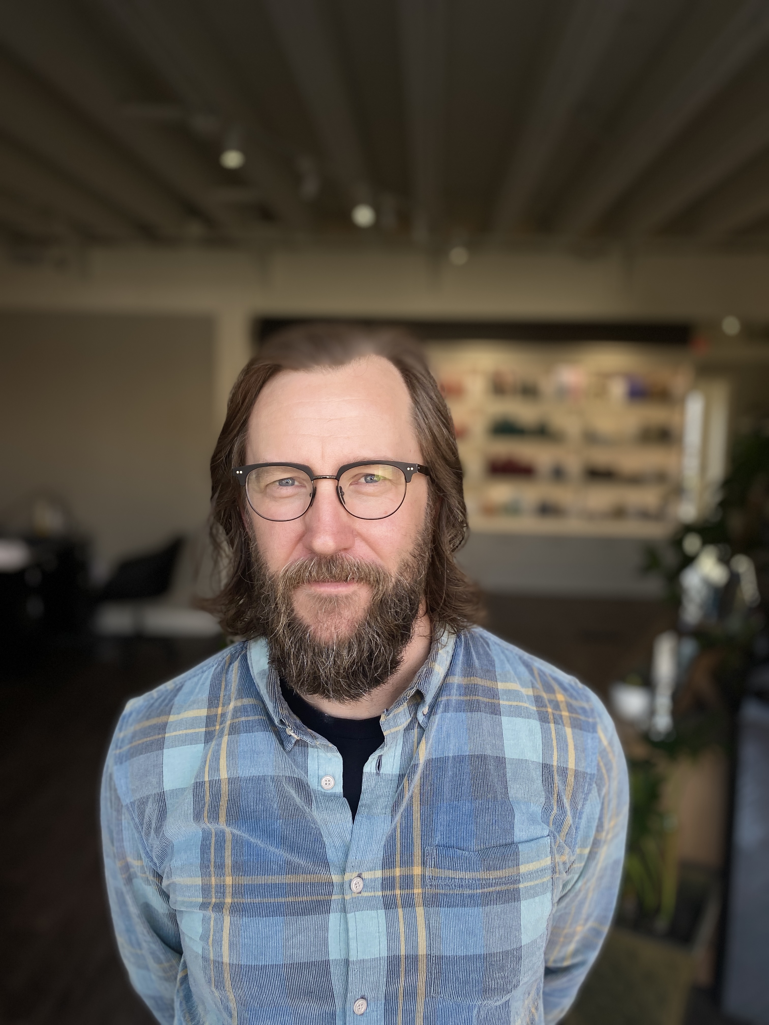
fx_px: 770
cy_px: 512
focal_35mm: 26
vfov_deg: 67.3
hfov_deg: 53.1
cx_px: 384
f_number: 1.8
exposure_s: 1/285
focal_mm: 4.25
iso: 32
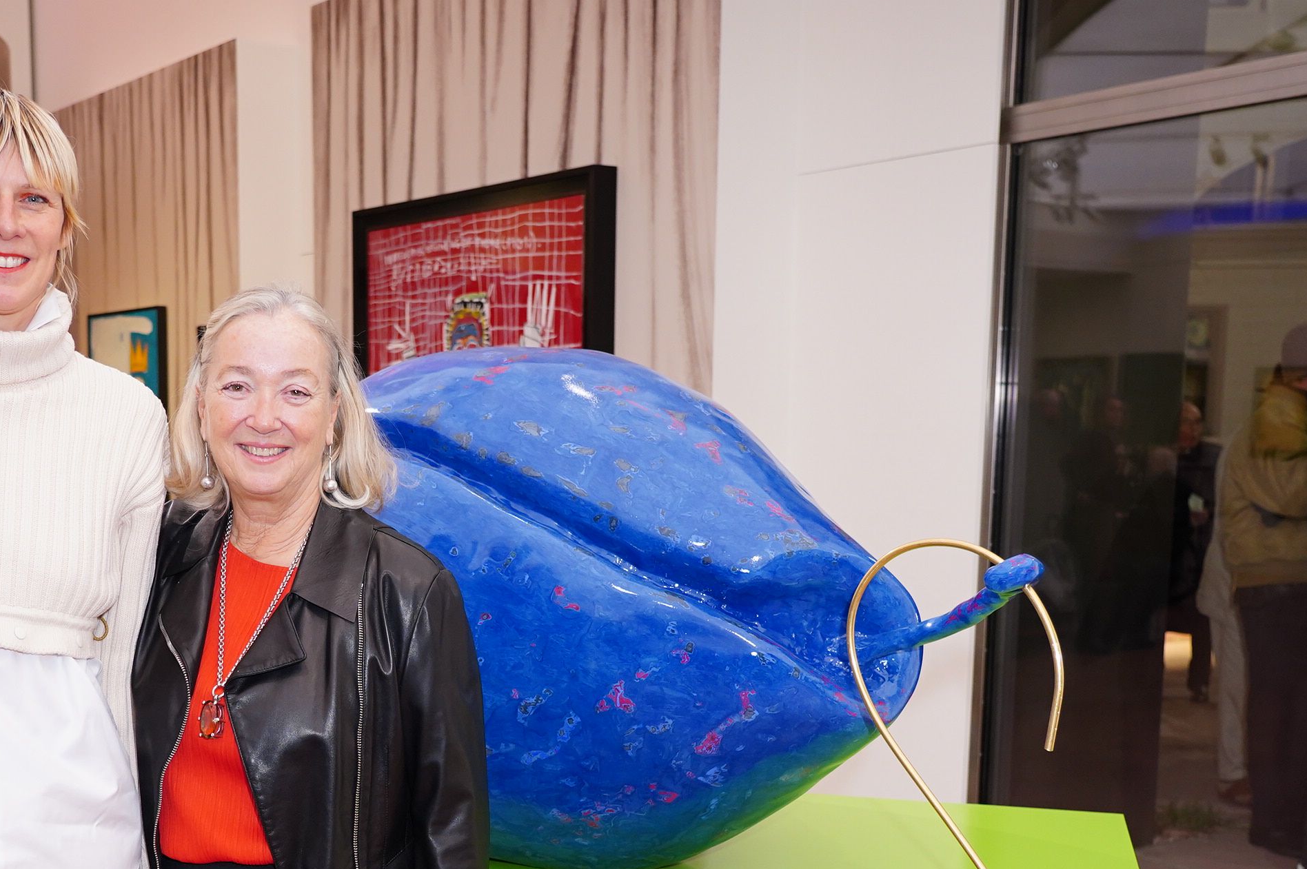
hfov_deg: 42.1
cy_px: 656
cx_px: 416
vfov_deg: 28.7
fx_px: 1669
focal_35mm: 46
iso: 1600
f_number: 4
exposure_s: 1/100
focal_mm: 29
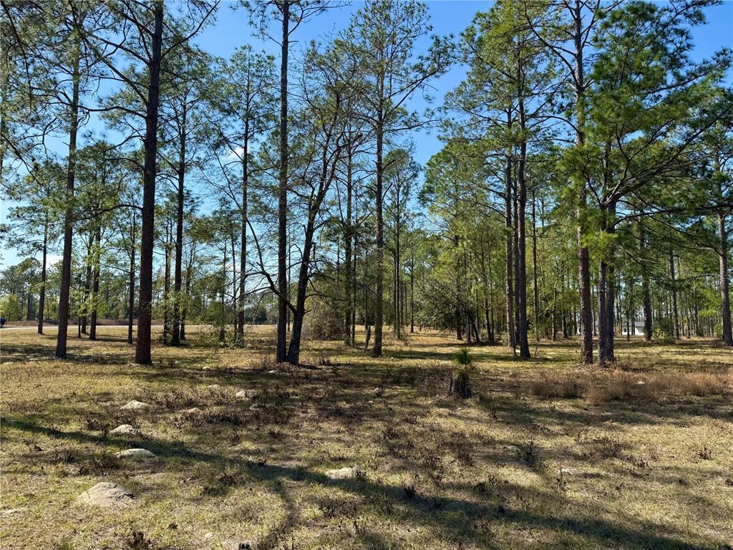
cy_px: 275
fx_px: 508
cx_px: 366
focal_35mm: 24
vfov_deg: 56.8
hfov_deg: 71.6
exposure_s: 1/2445
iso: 80
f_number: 1.78
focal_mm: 6.76
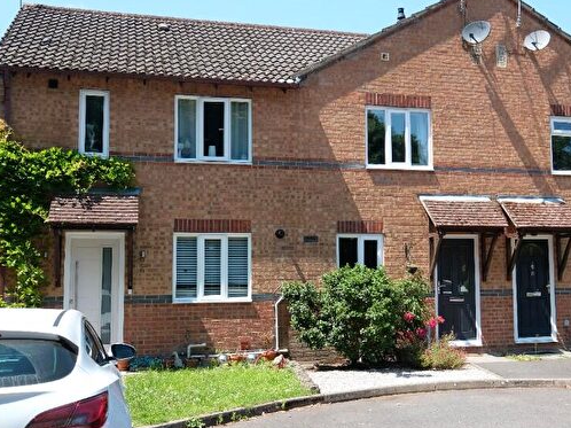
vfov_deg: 31.5
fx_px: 758
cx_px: 371
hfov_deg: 40.8
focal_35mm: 46
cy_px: 213
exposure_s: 1/320
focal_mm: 22.9
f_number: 5.6
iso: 200
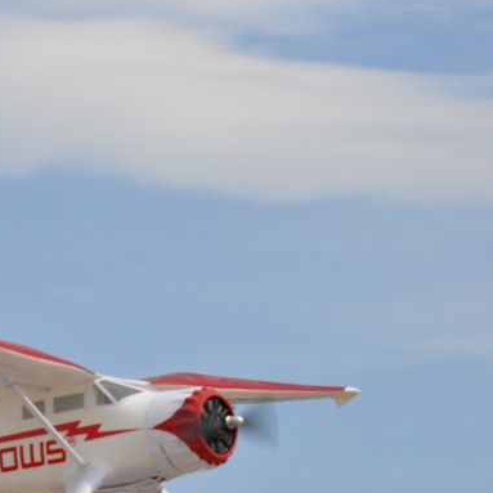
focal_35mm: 298
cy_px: 335
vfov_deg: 5.9
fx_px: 4802
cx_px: 115
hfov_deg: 5.9
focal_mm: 112
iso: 200
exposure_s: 1/500
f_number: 11
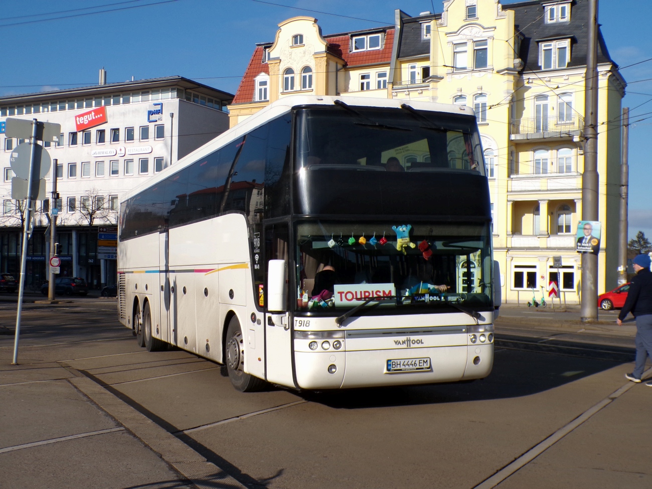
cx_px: 326
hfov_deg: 44.8
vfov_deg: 34.3
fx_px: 791
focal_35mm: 42
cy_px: 244
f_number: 3.4
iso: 100
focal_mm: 7.6
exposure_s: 1/1400
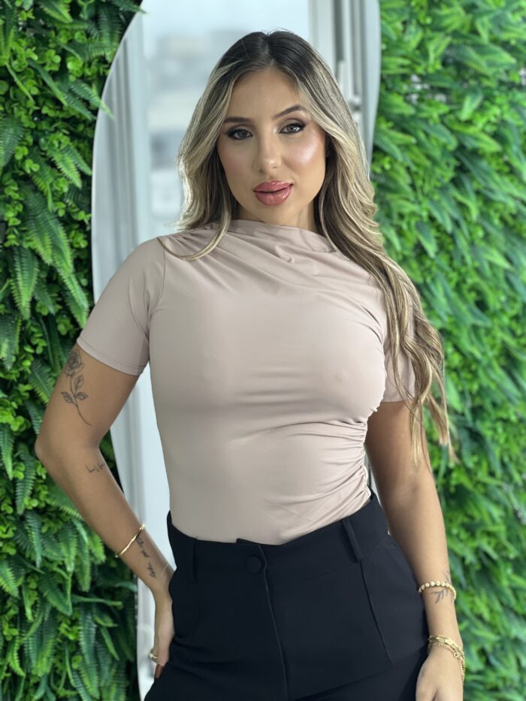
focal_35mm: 77
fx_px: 1560
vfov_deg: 25.3
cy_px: 350
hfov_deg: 19.1
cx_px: 263
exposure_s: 1/60
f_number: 2.8
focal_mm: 9
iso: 160
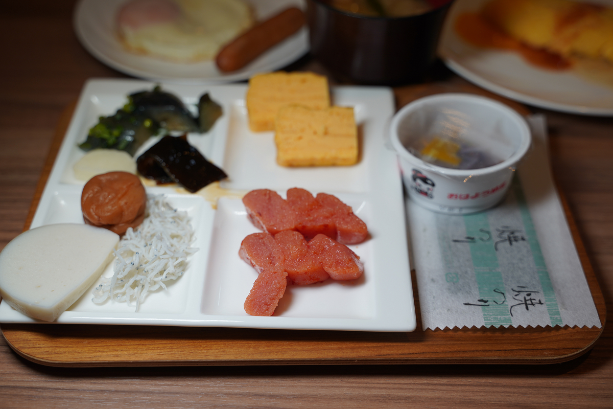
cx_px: 306
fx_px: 783
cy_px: 204
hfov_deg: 42.7
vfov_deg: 29.2
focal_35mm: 46
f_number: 4
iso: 100
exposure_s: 1/60
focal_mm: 46
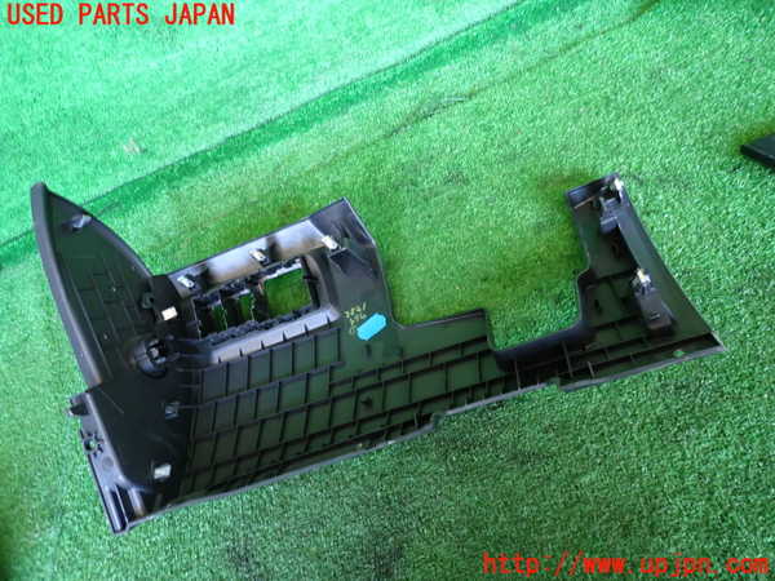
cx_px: 388
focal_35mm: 25
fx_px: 560
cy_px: 290
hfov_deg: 69.4
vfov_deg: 54.9
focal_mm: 4.5
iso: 250
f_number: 2
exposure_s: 1/30
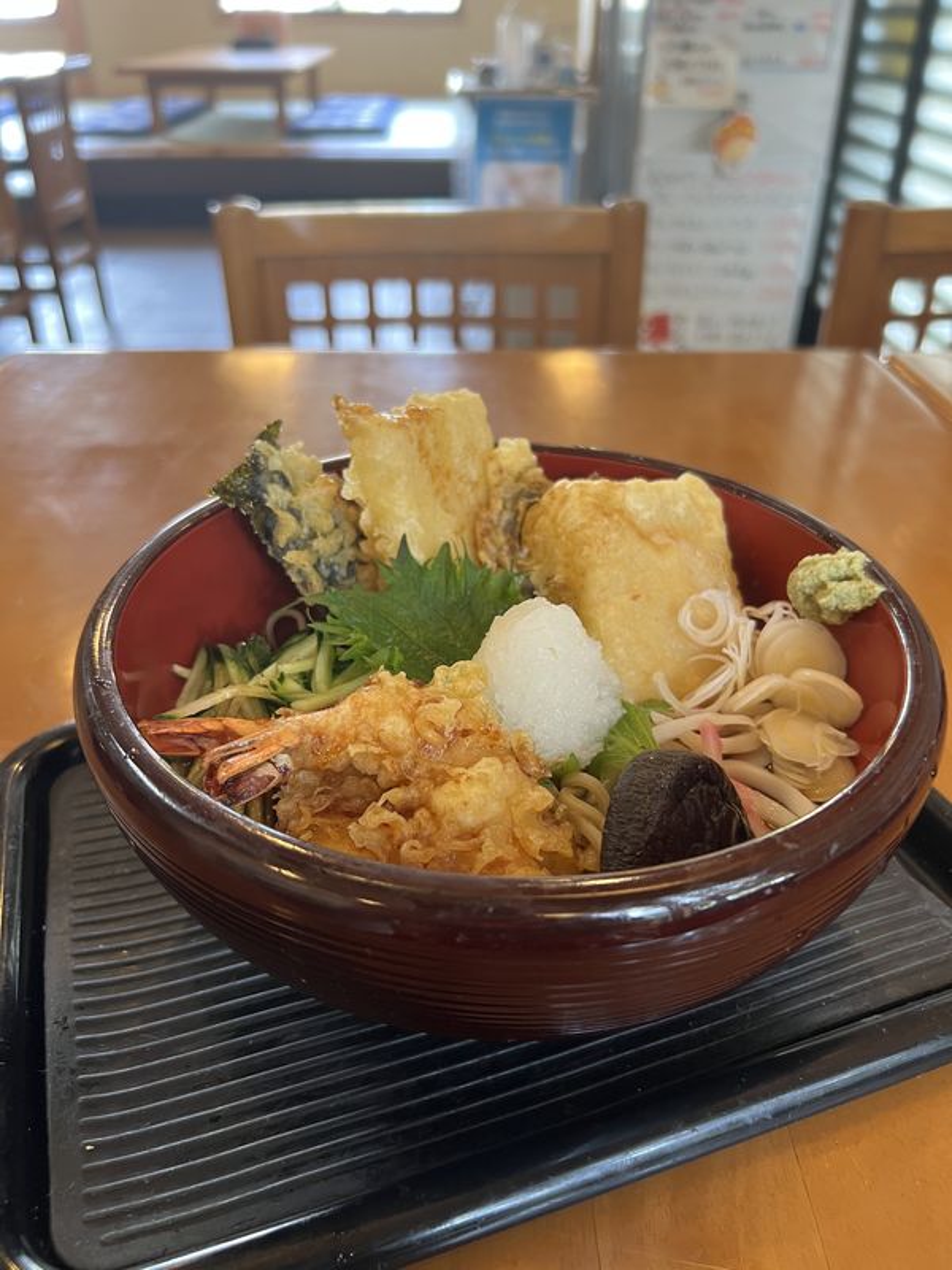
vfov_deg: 67.3
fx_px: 953
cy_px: 635
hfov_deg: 53.1
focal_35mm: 26
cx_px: 476
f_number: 1.5
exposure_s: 1/60
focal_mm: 5.7
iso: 125
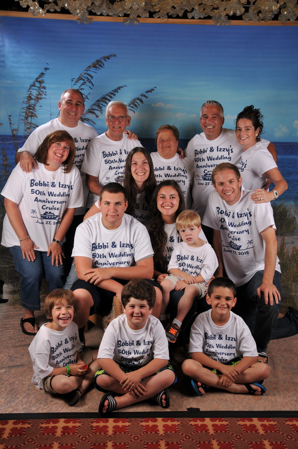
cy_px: 224
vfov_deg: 49.6
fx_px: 485
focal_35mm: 39
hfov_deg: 34.1
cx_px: 149
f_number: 8
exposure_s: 1/125
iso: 200
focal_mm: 26
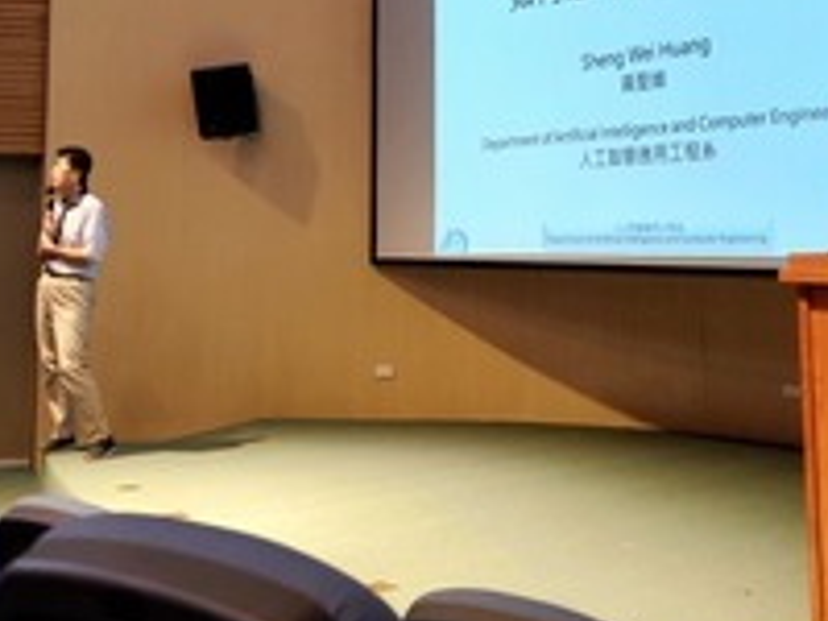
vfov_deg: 27.3
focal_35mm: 52
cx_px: 447
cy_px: 104
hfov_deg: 36.8
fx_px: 1244
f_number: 1.5
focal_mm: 4.3
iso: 200
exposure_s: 1/60
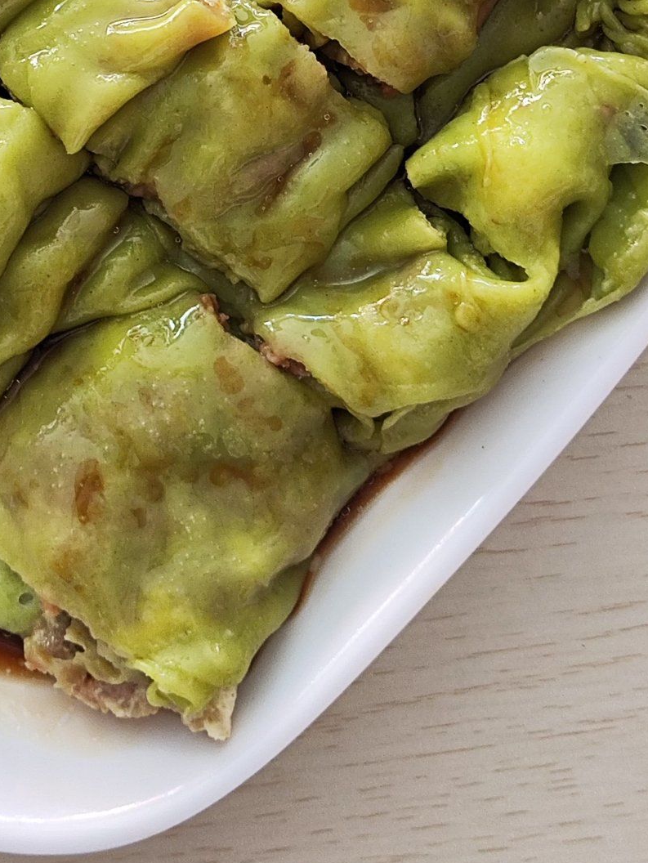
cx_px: 181
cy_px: -116
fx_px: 1546
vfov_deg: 28.0
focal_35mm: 62
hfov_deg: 23.5
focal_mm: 4.68
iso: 257
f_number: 1.8
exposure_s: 1/60.2
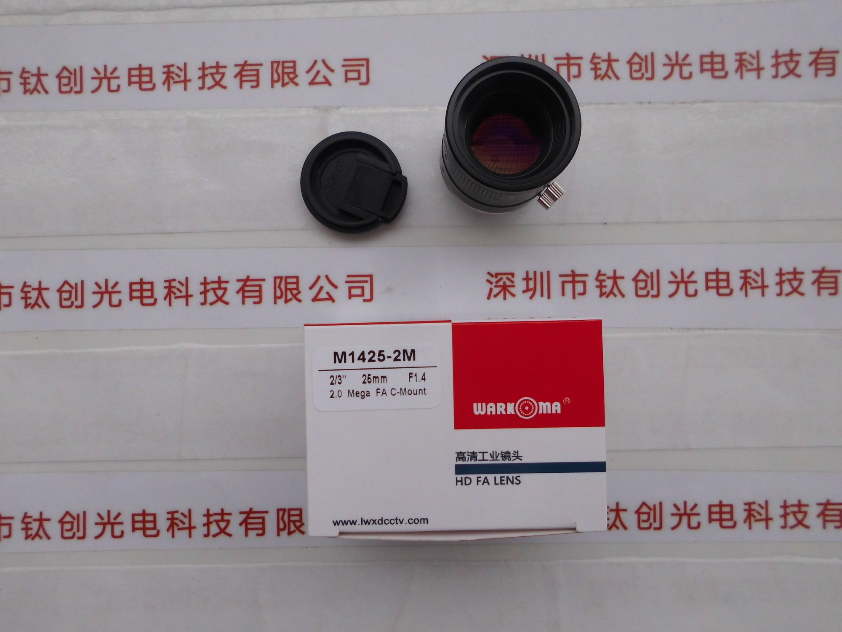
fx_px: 632
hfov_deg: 67.3
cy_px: 316
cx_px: 421
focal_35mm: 26
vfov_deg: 53.1
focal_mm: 4.6
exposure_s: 1/346
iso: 100
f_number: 3.2
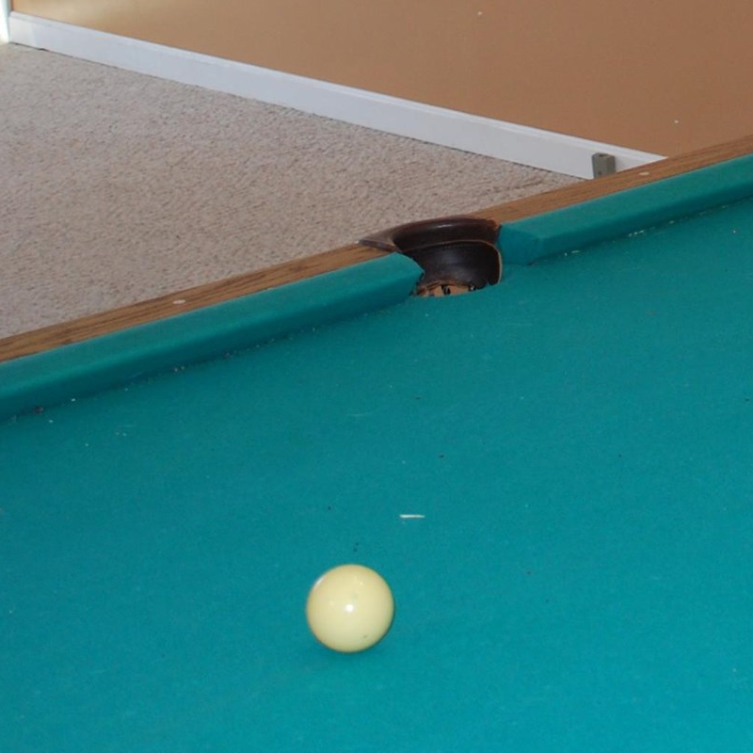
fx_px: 2412
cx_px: 969
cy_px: -102
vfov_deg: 17.1
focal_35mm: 98
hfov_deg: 16.8
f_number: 3.8
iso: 200
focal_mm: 20
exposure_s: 1/60
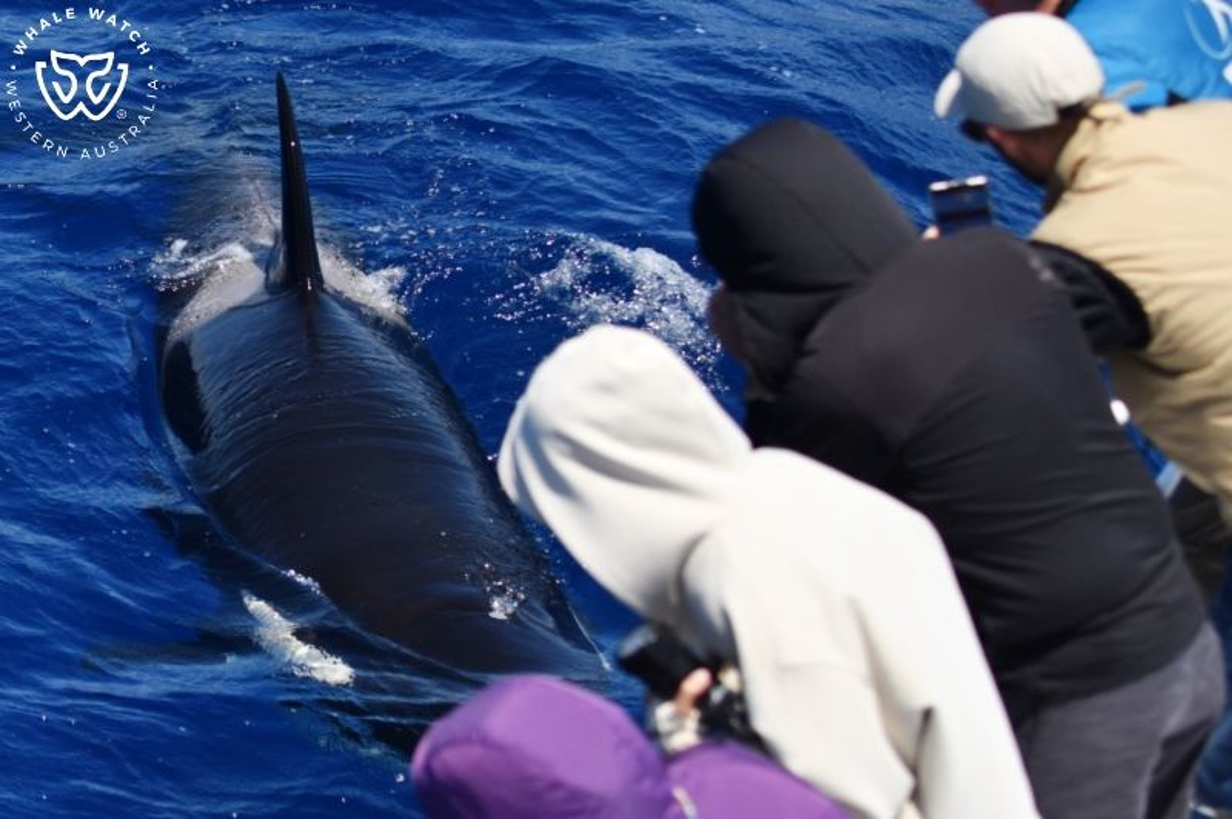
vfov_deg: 13.7
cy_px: 410
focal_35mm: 100
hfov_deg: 20.4
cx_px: 616
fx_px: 3419
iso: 720
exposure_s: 1/8000
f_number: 5
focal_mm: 100
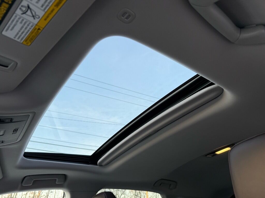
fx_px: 184
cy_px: 99
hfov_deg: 71.6
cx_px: 132
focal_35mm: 24
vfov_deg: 56.8
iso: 125
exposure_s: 1/121
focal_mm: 6.76
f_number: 1.78
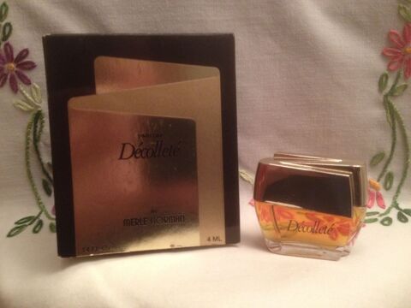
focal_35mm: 35
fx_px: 416
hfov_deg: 52.6
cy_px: 154
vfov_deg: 40.7
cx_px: 206
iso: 250
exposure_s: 1/20
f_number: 2.4
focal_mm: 4.28
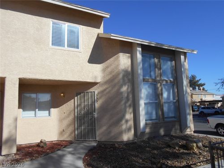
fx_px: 168
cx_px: 112
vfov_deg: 53.1
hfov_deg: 67.3
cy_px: 84
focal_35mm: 26
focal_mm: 4.6
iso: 80
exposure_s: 1/1250
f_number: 3.2
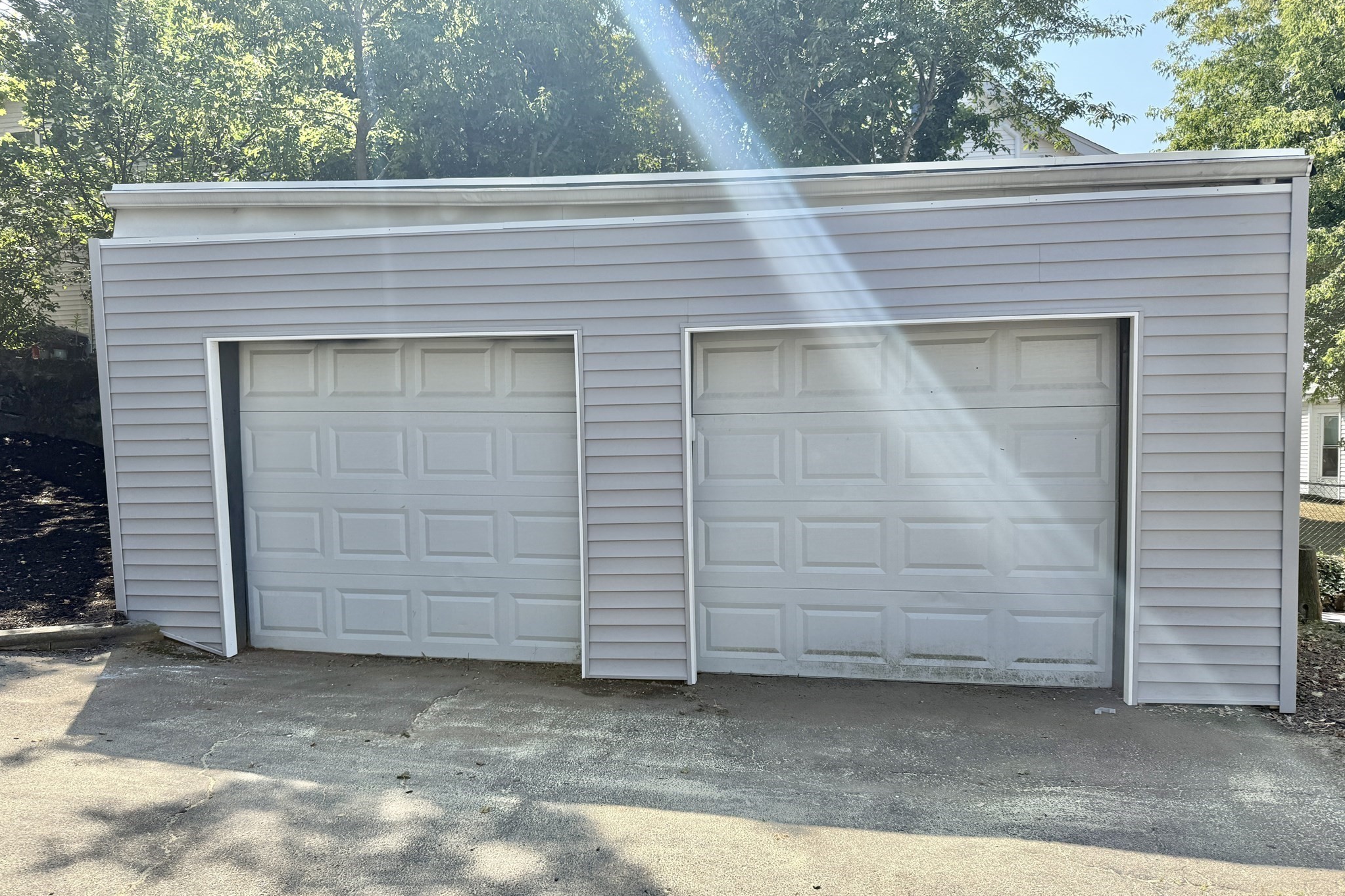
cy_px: 487
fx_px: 934
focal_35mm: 25
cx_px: 673
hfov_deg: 71.5
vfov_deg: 51.2
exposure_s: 1/2801
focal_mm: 6.76
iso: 80
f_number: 1.78
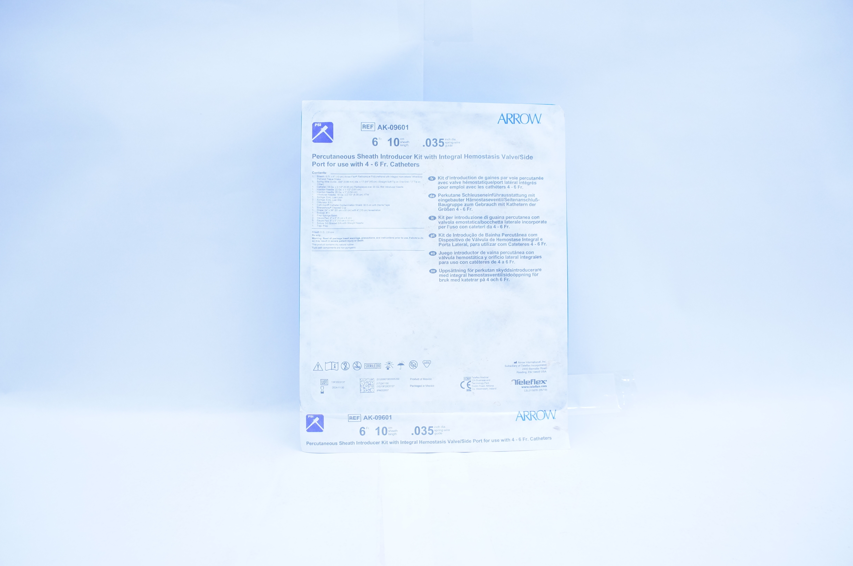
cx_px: 426
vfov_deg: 47.8
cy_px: 283
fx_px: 639
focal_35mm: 27
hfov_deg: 67.4
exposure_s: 1/160
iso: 800
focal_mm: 18
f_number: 5
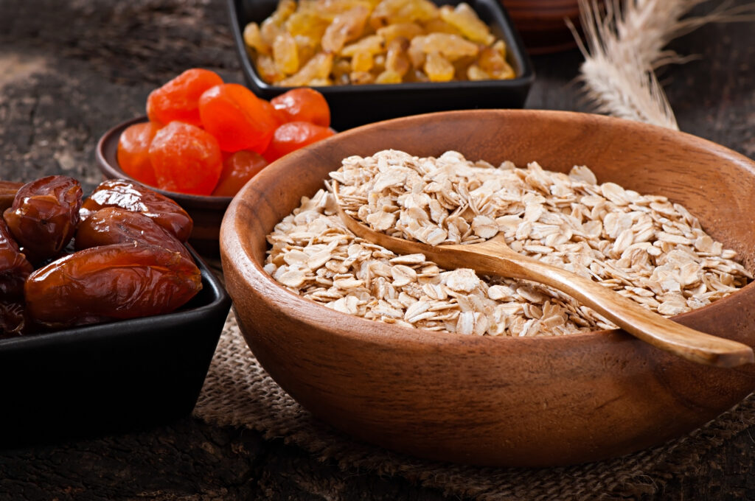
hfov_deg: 13.1
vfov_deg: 8.7
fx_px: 3299
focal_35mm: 158
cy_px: 250
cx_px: 378
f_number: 13
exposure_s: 1/200
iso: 100
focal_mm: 105
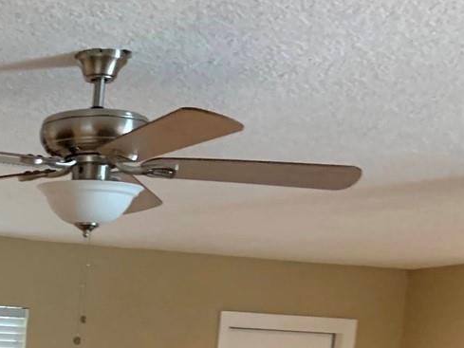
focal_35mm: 85
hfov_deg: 21.1
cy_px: 538
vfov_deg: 15.8
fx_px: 1140
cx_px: -126
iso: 160
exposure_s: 1/60
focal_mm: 4.25
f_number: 1.8
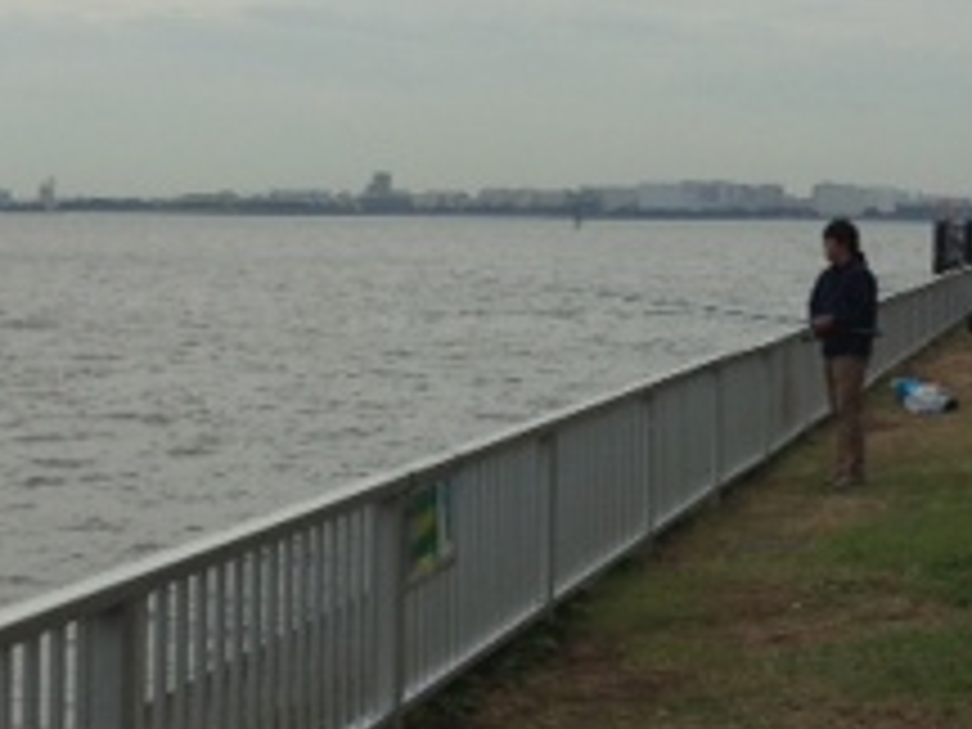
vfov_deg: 15.0
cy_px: 212
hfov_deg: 19.3
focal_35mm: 98
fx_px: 2752
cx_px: 1030
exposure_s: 1/2584
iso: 50
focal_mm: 4.13
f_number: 2.4
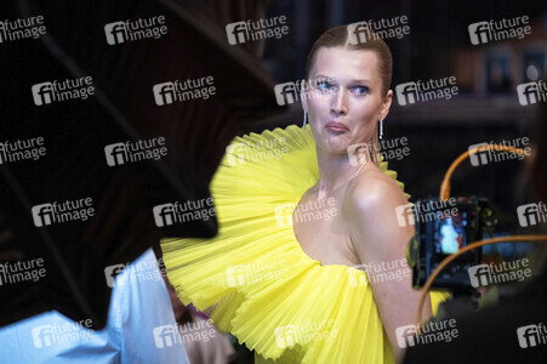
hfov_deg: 14.0
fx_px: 2232
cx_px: 274
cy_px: 182
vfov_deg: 9.3
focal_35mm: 147
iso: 2500
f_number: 2.8
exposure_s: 1/550
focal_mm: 98.2
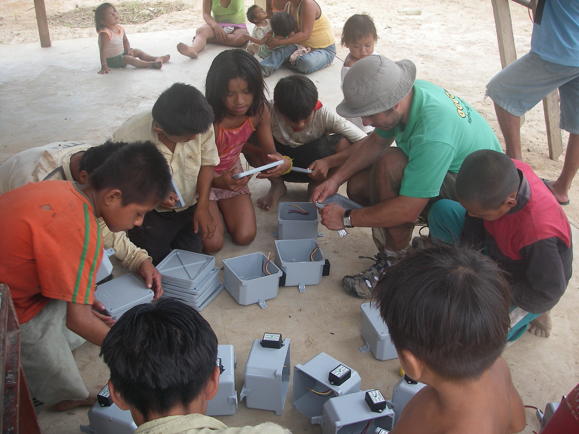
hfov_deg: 49.0
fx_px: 636
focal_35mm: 38
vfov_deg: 37.7
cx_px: 290
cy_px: 217
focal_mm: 6.3
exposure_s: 1/125
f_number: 3.3
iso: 64
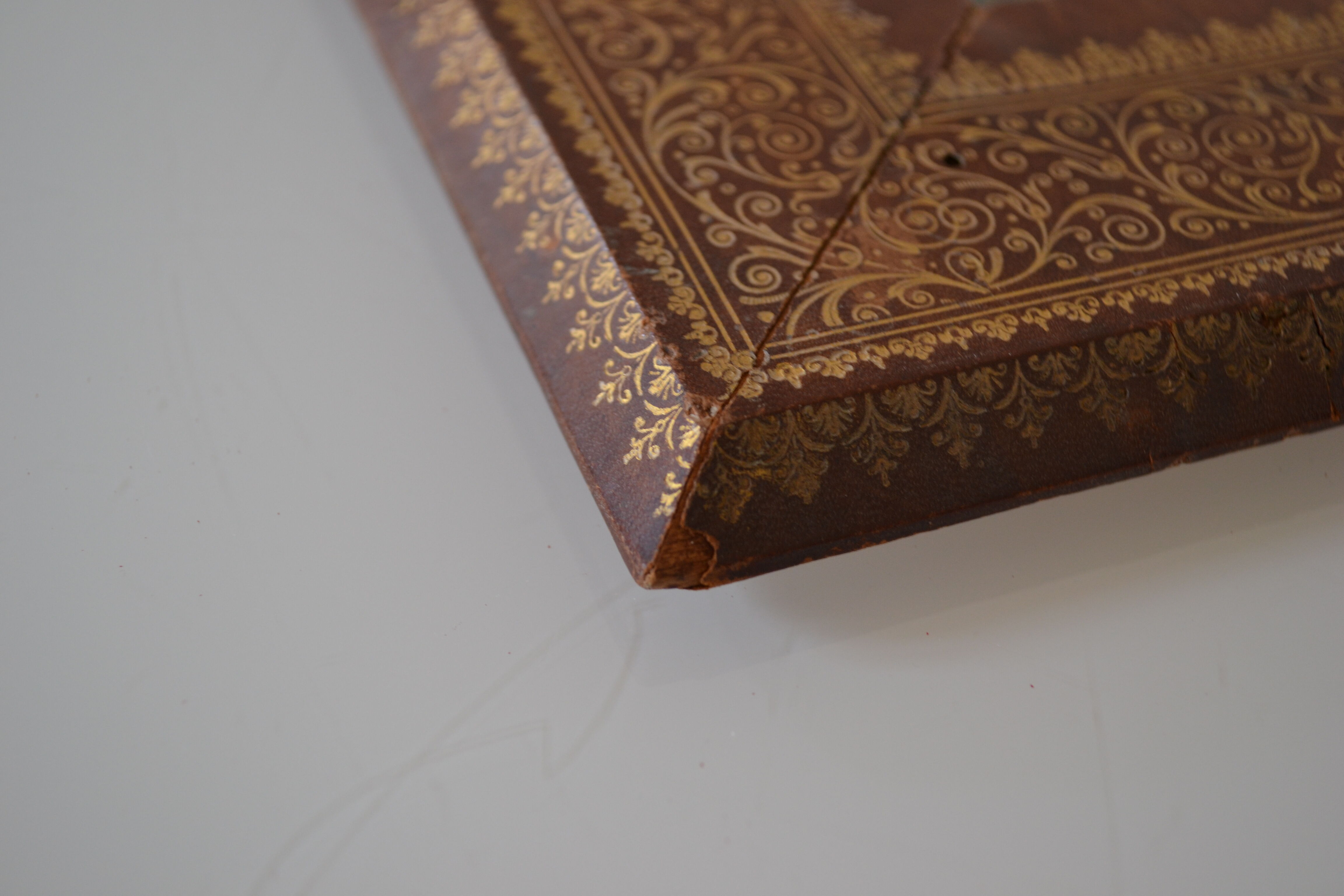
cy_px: 448
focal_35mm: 52
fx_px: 1960
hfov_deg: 37.9
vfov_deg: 25.8
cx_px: 672
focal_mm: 35
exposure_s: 1/30
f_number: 5
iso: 400
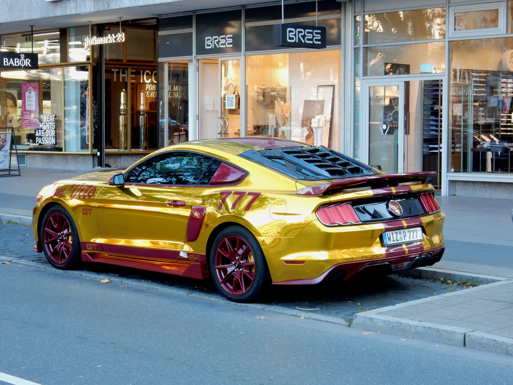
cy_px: 192
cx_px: 256
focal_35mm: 84
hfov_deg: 23.3
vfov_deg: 17.6
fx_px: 1245
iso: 180
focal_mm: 14.9
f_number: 5
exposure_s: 1/30
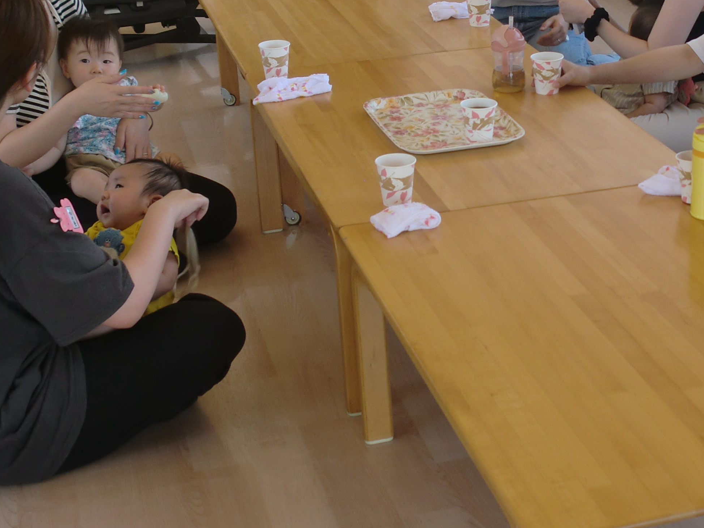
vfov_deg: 20.3
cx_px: 530
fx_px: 1464
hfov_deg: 26.7
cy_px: 153
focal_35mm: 72
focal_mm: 6.3
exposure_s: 1/80
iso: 64
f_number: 3.1
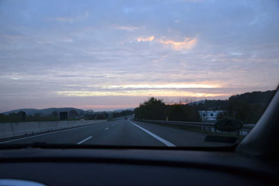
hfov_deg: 51.3
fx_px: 291
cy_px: 93
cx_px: 140
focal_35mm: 38
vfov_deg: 35.5
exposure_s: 1/500
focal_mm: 25
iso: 1250
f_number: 4
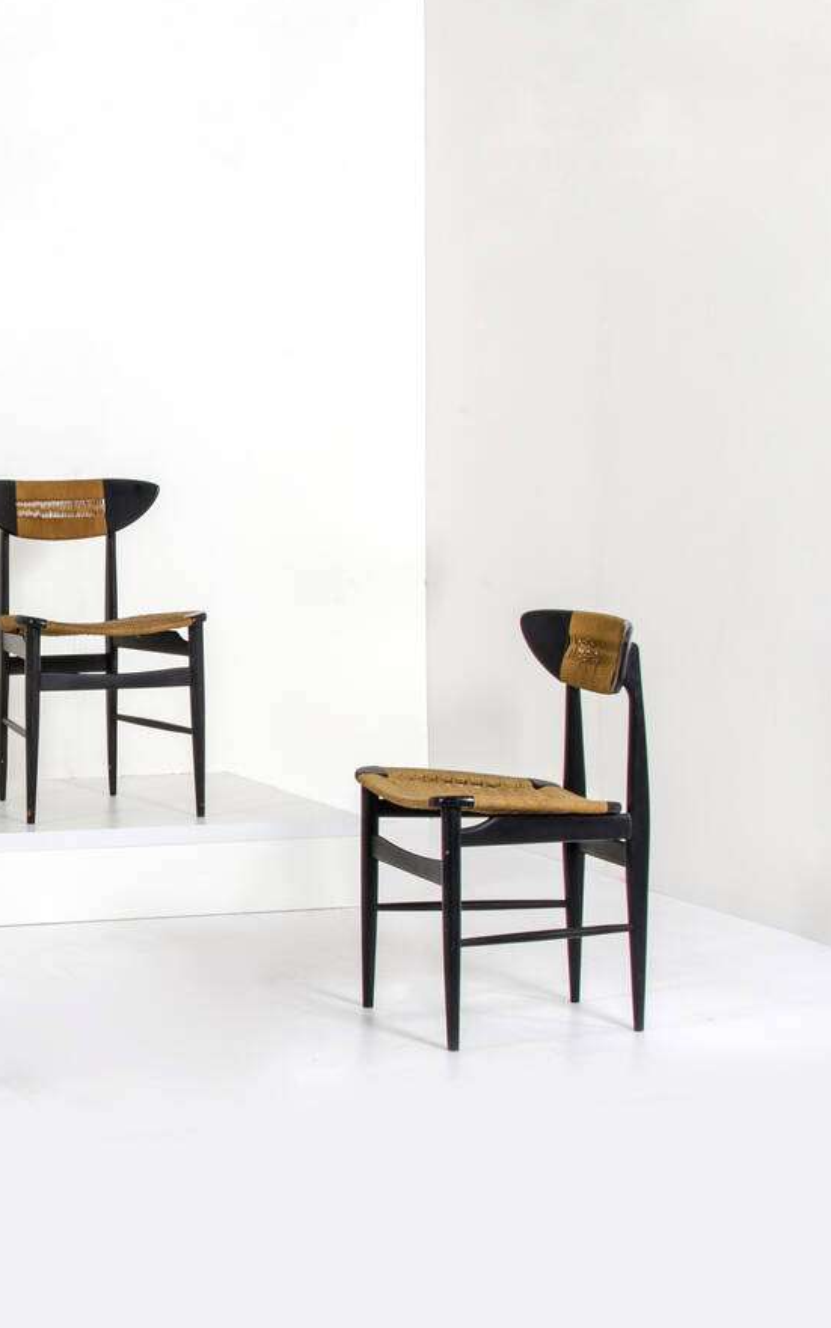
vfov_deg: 24.4
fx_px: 3072
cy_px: 641
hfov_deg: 14.9
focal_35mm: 85
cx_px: -134
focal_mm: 35
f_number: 18
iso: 125
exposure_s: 1/160
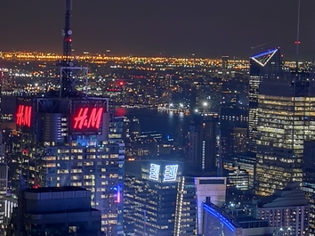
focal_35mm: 114
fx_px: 1037
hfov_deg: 17.0
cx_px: 27
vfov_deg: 13.0
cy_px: 91
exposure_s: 8.76
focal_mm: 4.5
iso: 100
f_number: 2.2
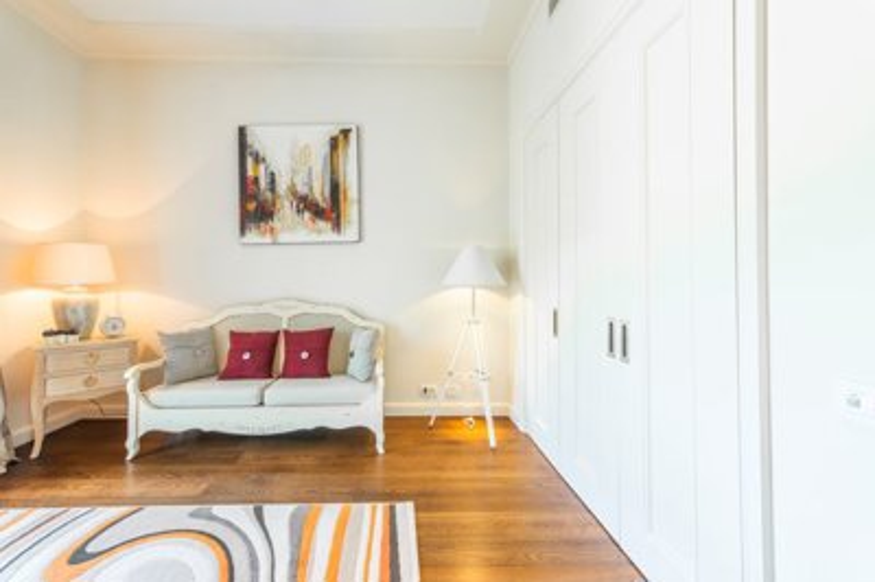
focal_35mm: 14
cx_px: 438
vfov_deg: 81.1
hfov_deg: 104.3
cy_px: 291
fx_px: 340
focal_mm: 14
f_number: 5.6
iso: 100
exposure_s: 1/2
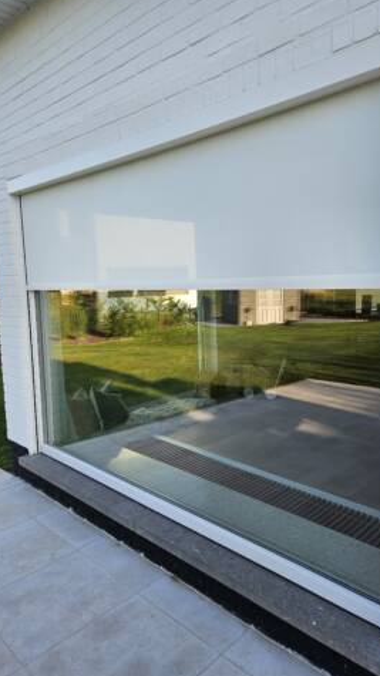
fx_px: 466
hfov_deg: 44.1
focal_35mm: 26
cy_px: 331
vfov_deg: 71.9
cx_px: 232
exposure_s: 1/318
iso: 25
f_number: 1.8
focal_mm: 5.4
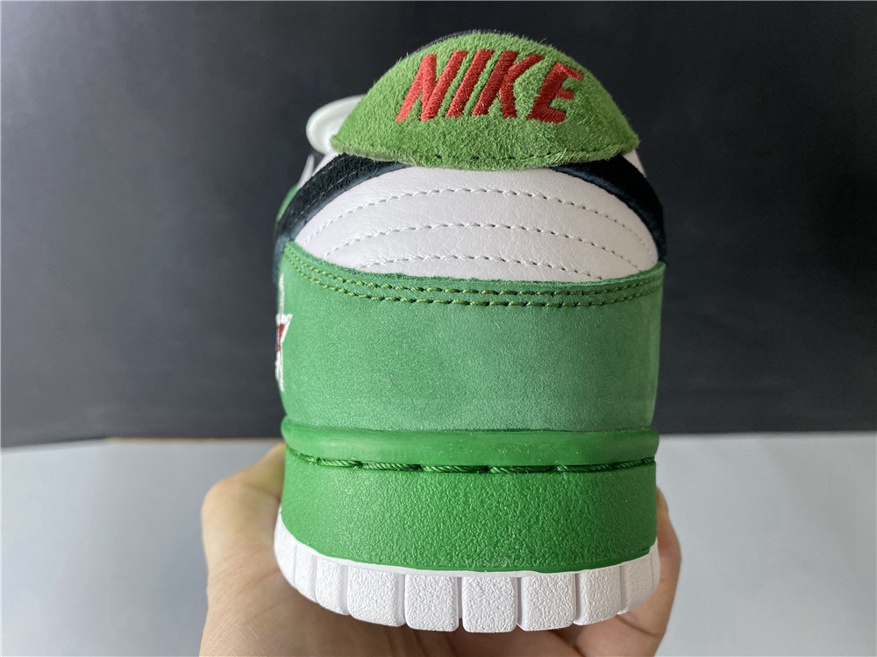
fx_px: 659
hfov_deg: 67.3
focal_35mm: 26
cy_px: 328
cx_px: 438
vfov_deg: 53.1
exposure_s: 1/50
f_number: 1.8
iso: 64
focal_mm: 4.25
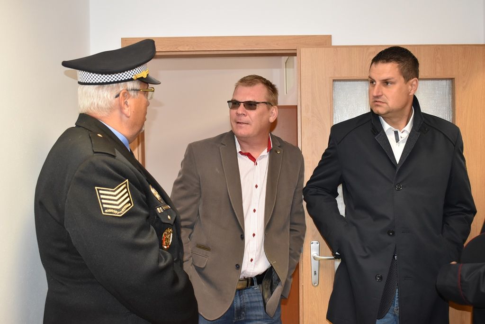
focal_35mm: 36
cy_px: 162
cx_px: 242
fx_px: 485
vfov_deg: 36.9
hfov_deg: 53.1
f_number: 5
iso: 1100
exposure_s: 1/60
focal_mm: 24
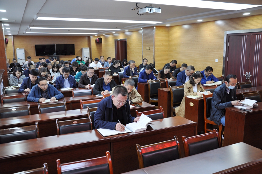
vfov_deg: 39.9
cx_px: 131
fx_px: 240
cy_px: 87
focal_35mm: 33
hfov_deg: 57.3
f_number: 4.5
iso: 400
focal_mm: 22
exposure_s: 1/20
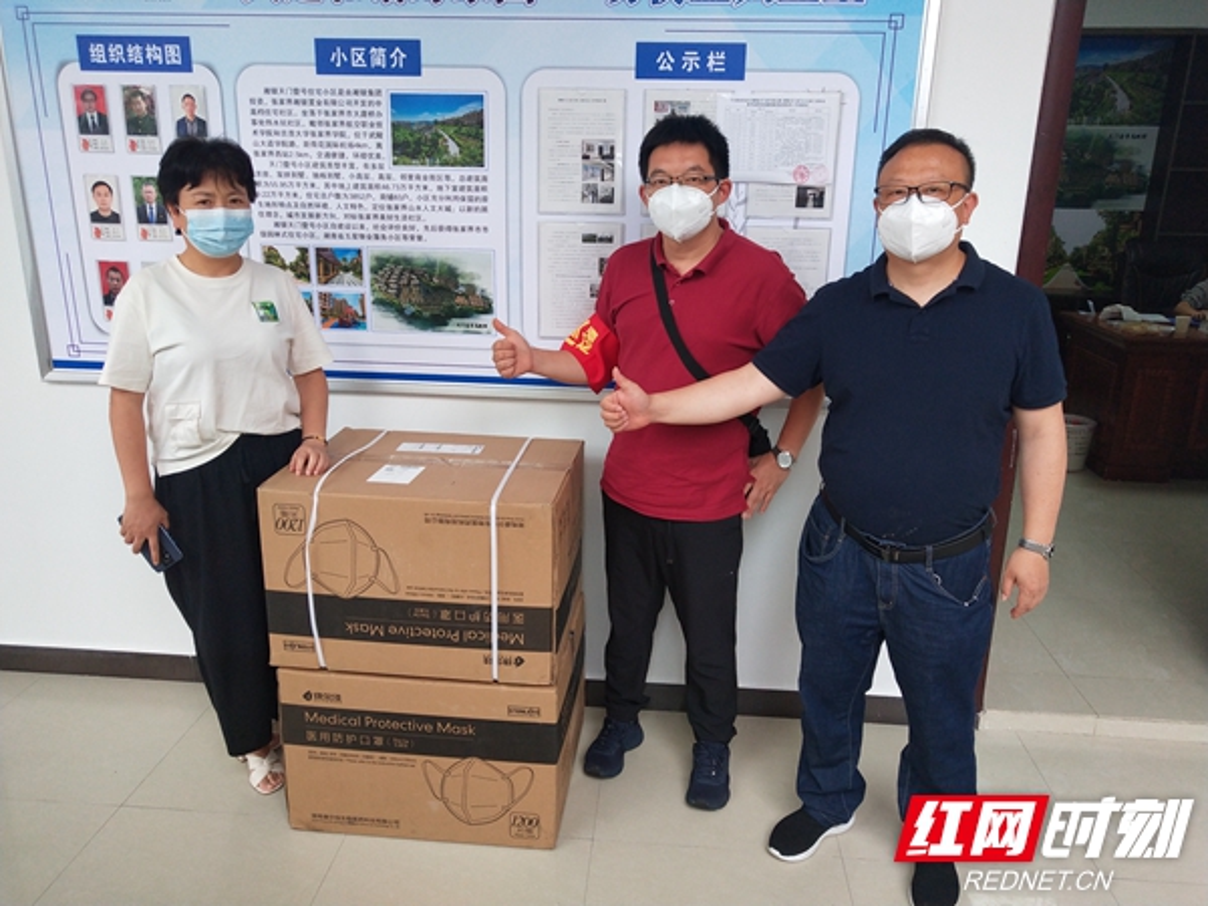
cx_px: 604
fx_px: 1047
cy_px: 453
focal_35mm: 30
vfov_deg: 46.8
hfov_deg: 60.0
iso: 77
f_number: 1.8
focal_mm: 3.95
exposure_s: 1/100
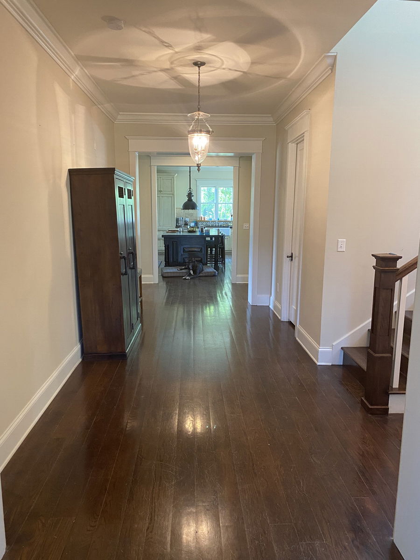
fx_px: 421
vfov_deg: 67.3
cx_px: 210
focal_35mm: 26
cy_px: 280
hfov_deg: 53.1
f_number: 1.8
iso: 320
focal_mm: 4.25
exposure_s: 1/60
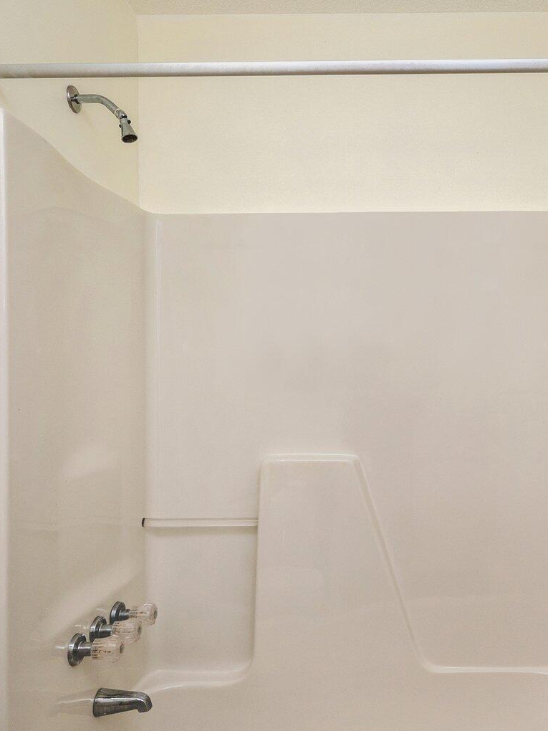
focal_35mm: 27
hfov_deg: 50.3
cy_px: 408
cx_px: 371
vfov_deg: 65.1
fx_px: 570
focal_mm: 14
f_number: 9
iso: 500
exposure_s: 1/60
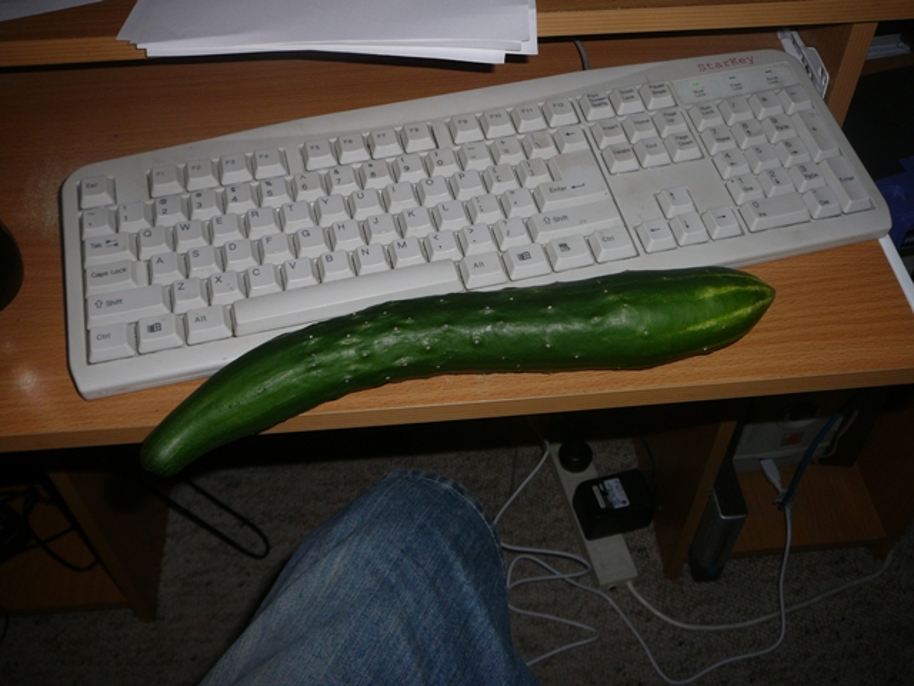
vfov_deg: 40.7
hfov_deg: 52.6
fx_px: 924
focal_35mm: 35
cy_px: 343
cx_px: 457
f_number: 2.8
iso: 80
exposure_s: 1/30
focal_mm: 5.2
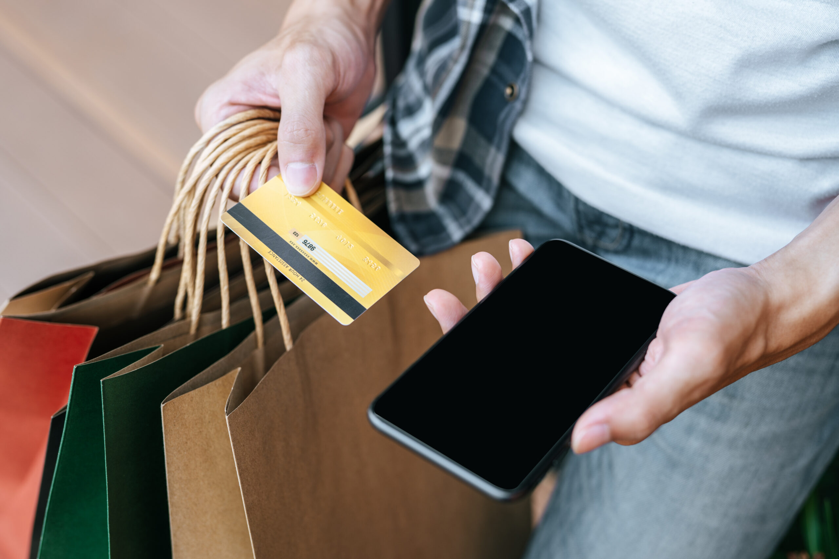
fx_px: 1165
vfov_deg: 27.0
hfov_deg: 39.6
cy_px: 280
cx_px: 420
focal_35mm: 50
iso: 100
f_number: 2.8
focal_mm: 50
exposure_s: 1/200
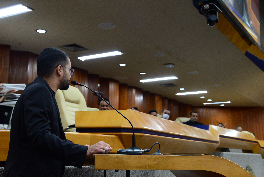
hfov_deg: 41.1
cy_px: 88
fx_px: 352
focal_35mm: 48
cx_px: 132
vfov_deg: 28.1
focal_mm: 48
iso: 2500
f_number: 5
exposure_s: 1/60
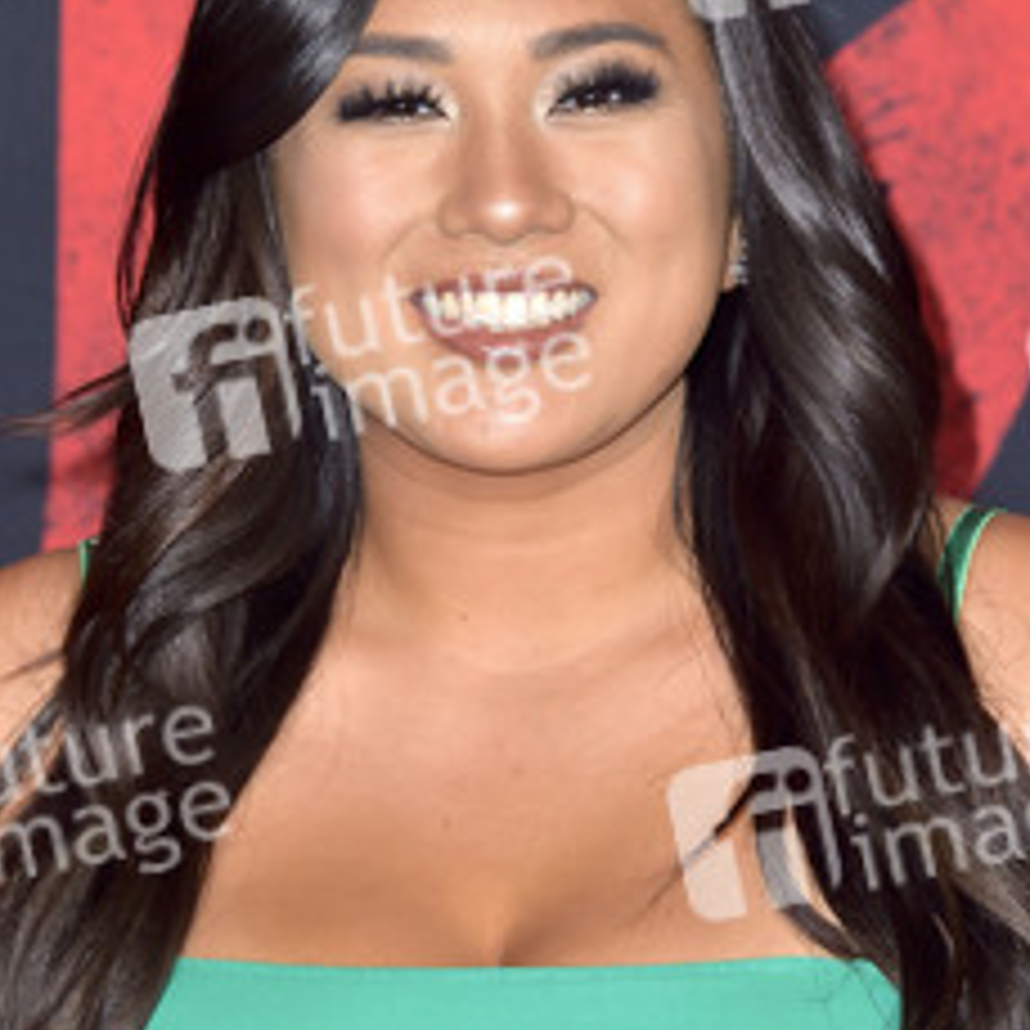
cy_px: 589
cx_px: 493
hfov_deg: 6.9
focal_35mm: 252
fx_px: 8483
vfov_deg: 6.9
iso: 400
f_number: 7.1
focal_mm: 170
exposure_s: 1/250
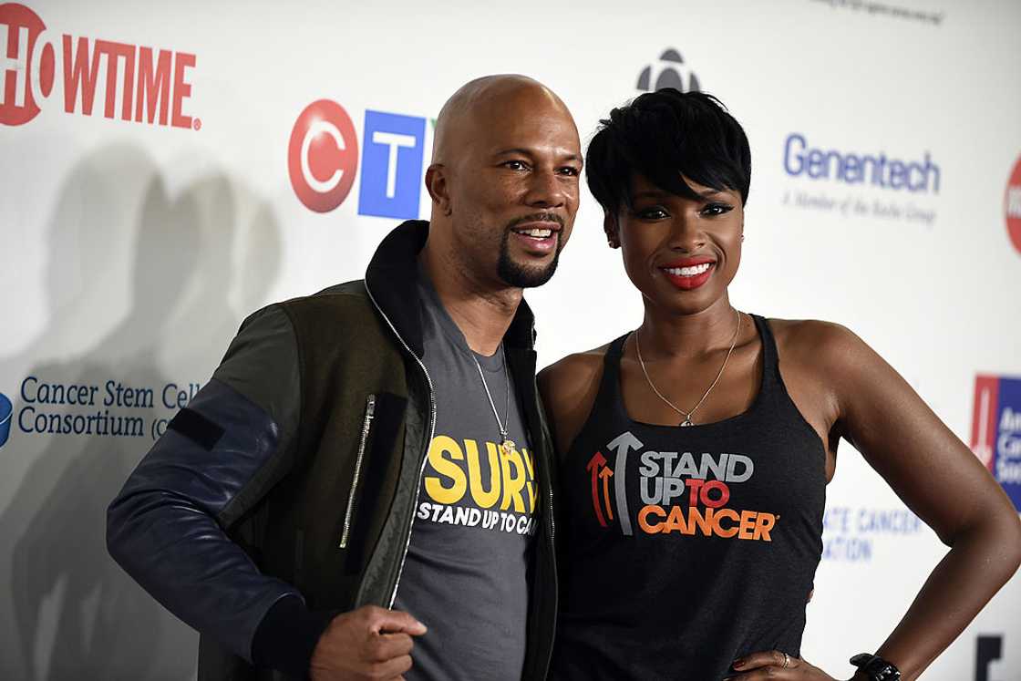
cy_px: 340
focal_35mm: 150
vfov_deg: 9.2
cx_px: 510
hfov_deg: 13.7
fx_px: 4254
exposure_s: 1/200
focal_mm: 150
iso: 1600
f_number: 4
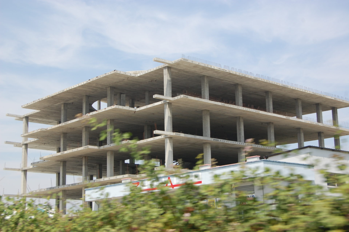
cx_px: 174
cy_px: 116
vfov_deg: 22.6
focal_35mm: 60
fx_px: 581
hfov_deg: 33.4
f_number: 9
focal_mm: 40
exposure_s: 1/320
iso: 200
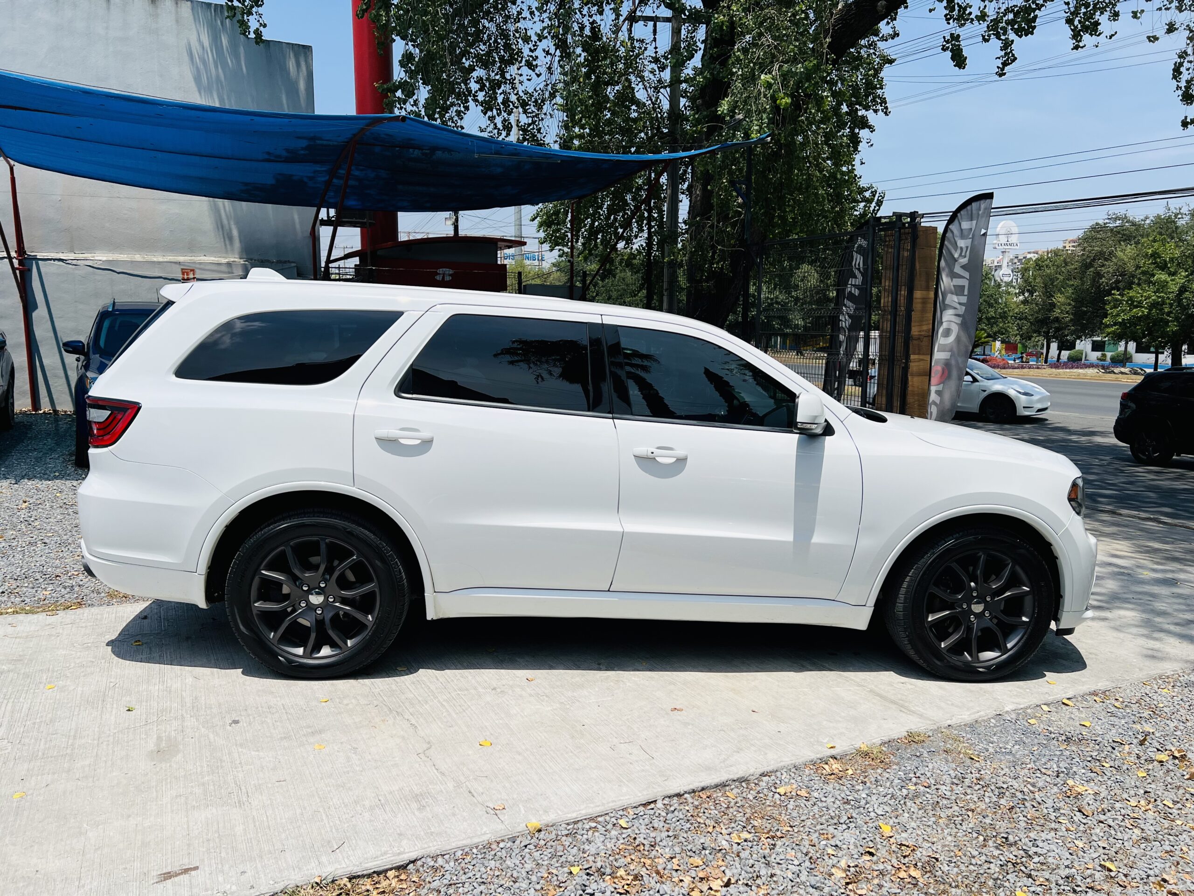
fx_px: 897
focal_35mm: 26
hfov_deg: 67.3
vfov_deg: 53.1
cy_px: 448
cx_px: 597
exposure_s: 1/8696
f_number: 1.5
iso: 50
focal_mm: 5.7
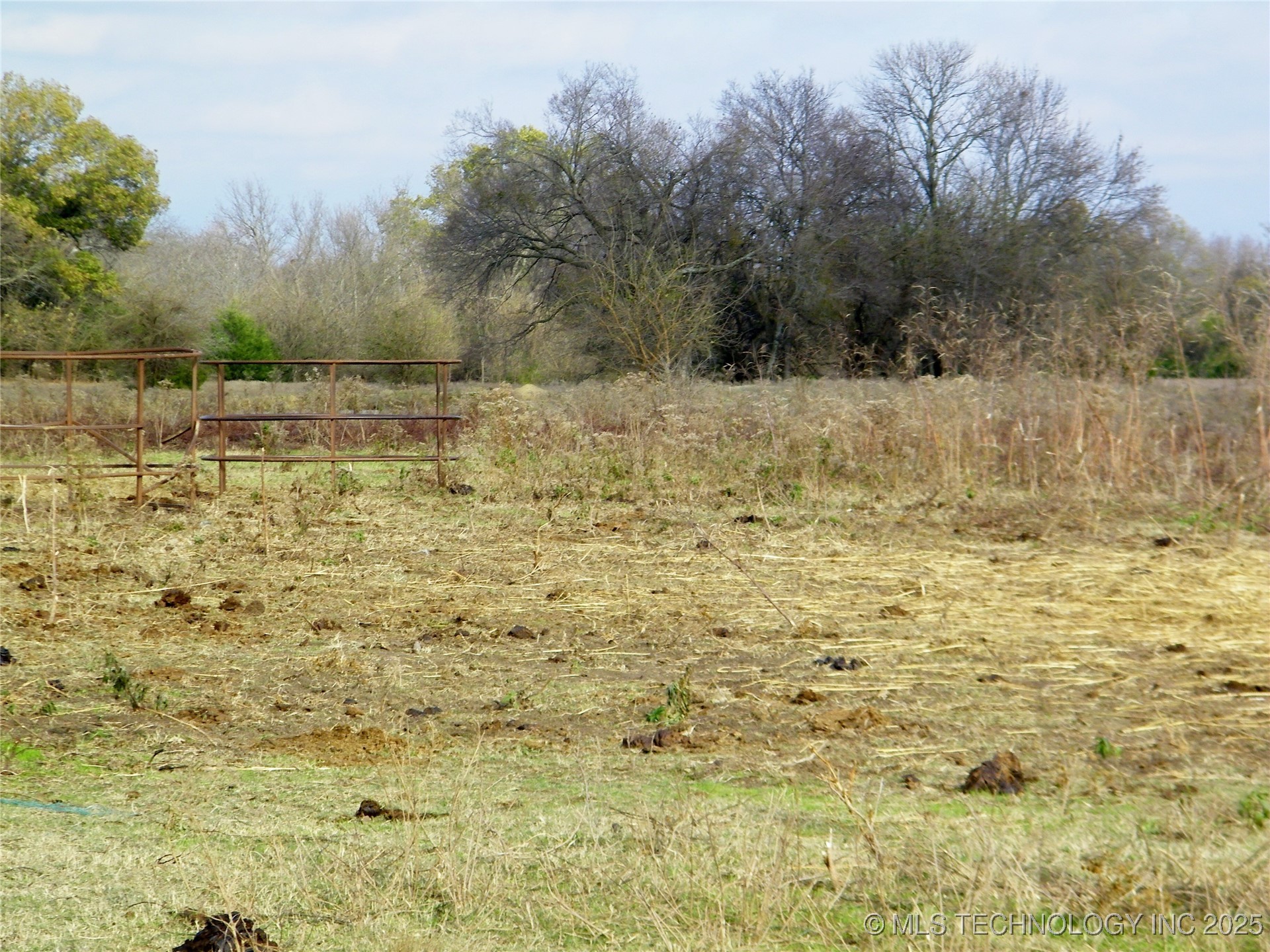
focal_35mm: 134
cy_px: 476
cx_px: 635
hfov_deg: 14.7
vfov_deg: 11.1
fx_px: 4916
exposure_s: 1/250
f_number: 4.9
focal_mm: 23.9
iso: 80
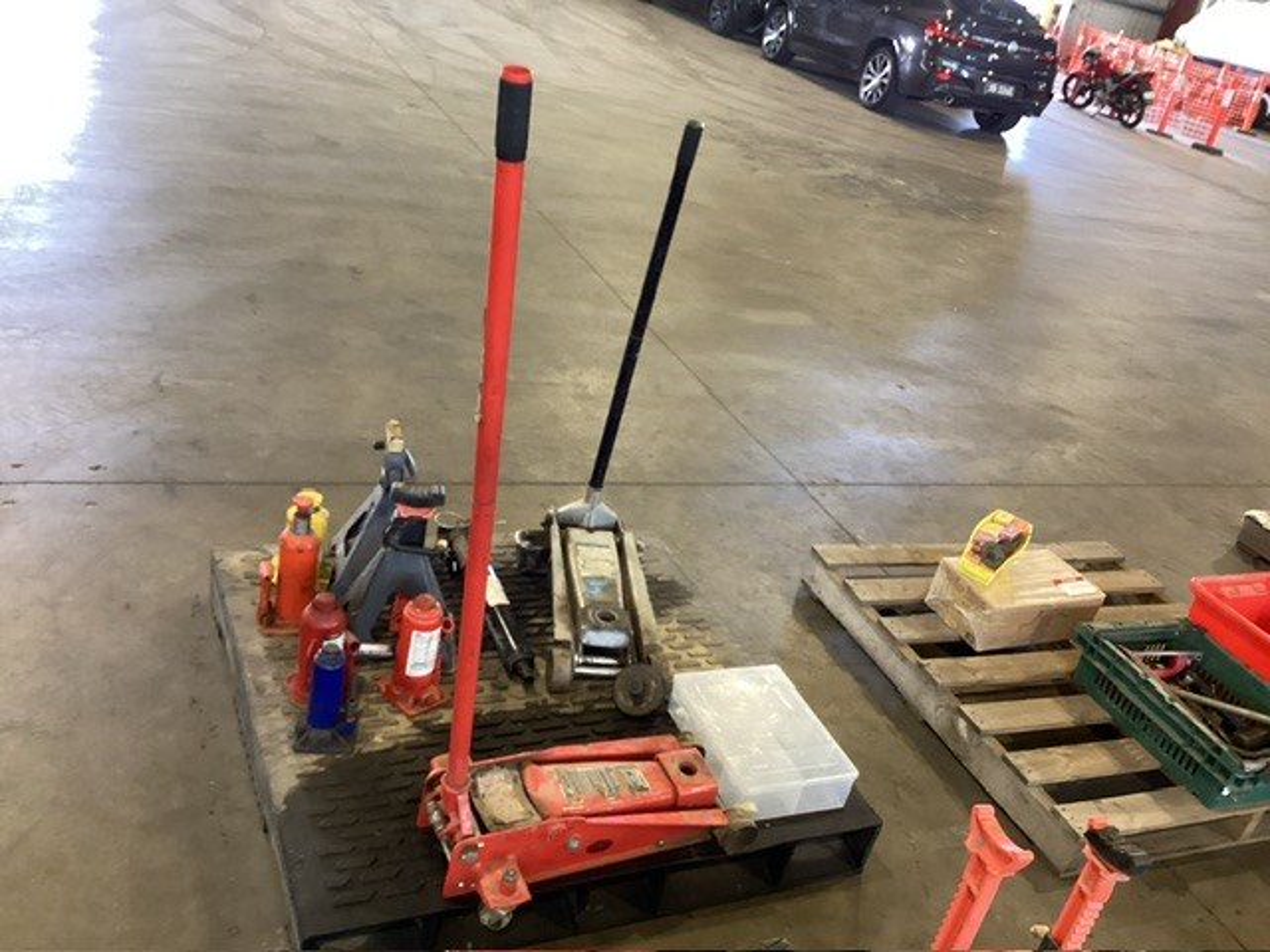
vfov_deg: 45.4
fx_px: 1137
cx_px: 635
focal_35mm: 31
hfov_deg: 58.4
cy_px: 476
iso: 250
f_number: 2.4
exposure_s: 1/40
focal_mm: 3.3
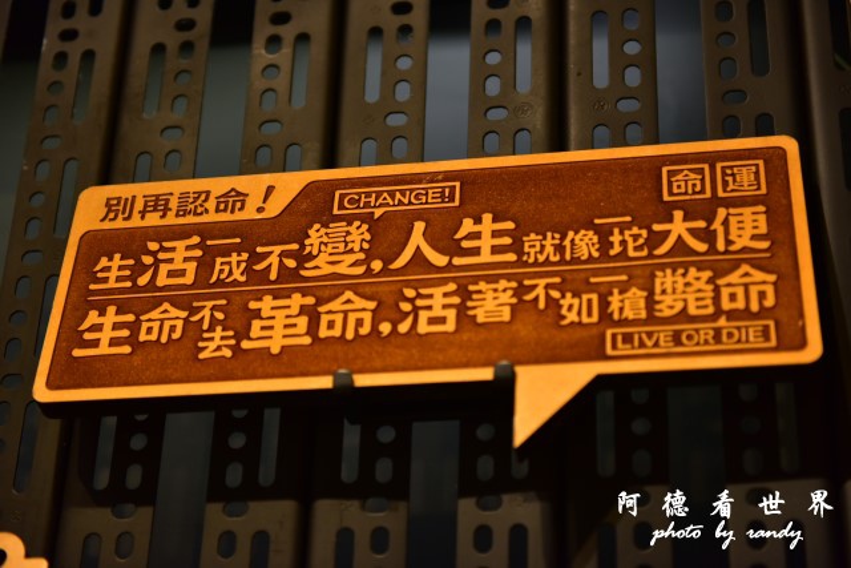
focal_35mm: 70
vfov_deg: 19.5
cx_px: 426
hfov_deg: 28.8
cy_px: 284
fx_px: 1655
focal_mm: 70
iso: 1000
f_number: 2.8
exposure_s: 1/25
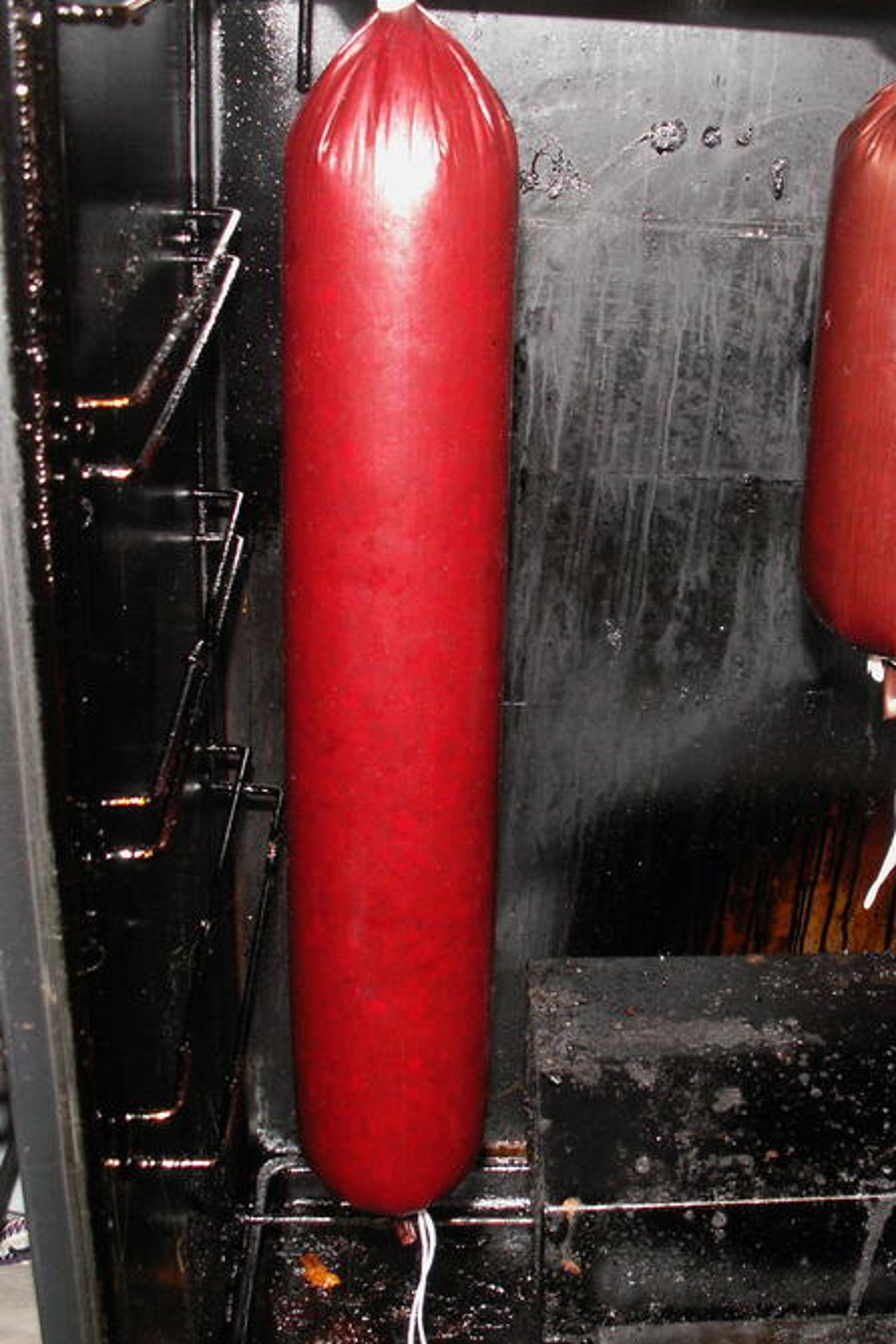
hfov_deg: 26.7
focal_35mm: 49
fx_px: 1829
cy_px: 670
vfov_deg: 40.3
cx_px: 775
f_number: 2.8
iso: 160
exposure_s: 1/40
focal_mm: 5.86
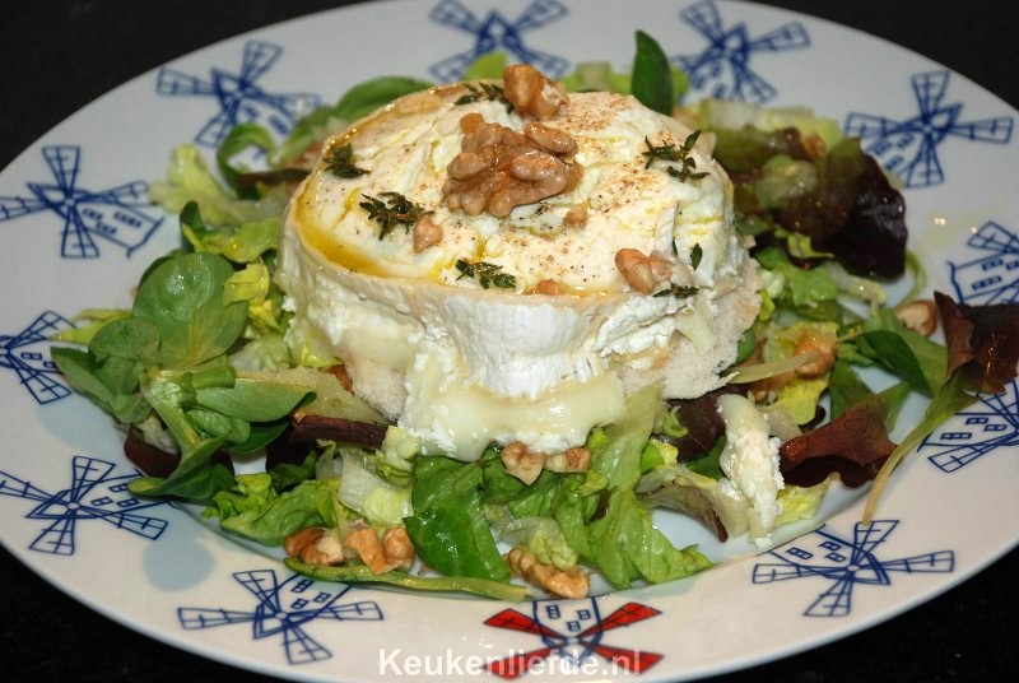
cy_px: 342
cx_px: 510
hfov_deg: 17.0
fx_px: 3402
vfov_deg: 11.5
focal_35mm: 120
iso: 160
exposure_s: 1/60
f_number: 5.6
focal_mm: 80
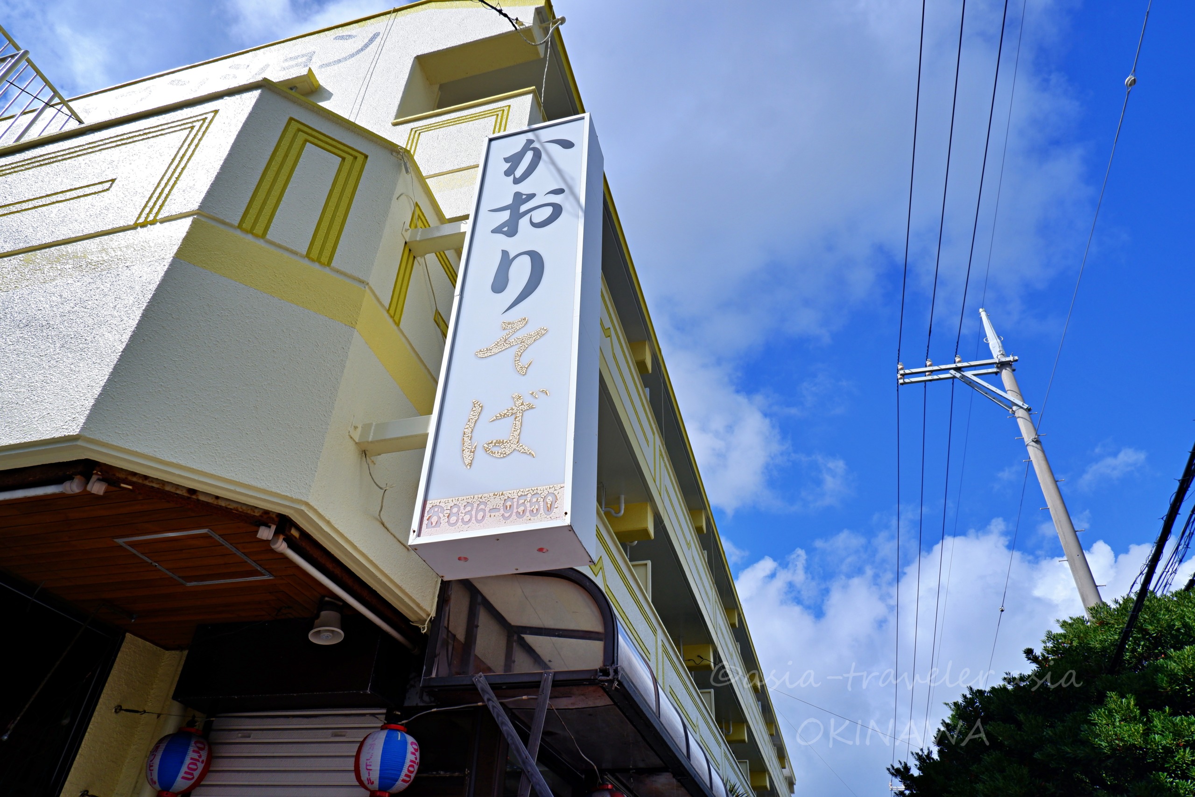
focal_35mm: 23
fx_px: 763
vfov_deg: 55.1
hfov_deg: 76.1
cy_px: 398
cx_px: 598
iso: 200
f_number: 10
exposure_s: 1/400
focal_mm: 15
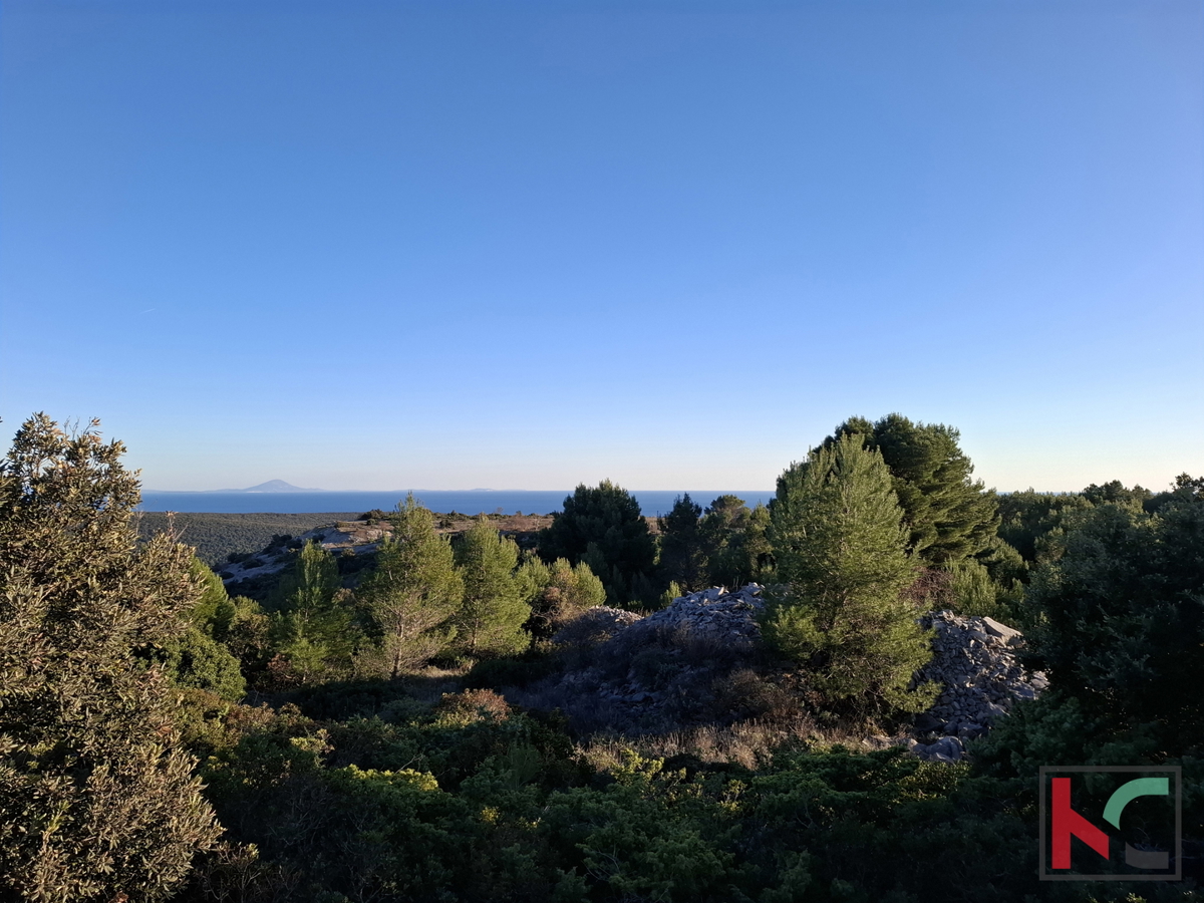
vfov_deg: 58.9
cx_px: 602
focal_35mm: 23
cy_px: 452
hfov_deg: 73.9
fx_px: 800
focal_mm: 5.54
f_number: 1.8
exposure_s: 1/1000
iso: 50
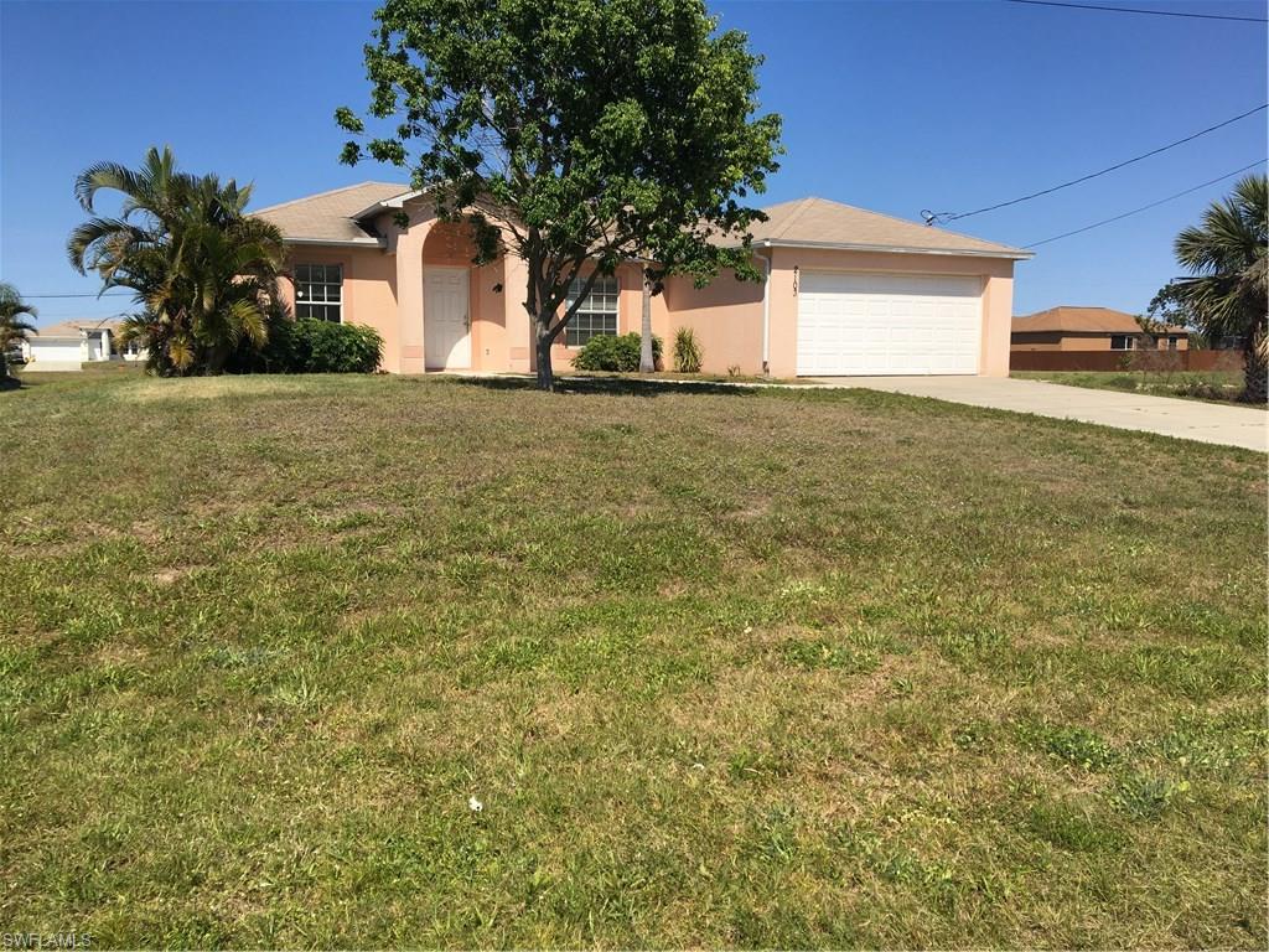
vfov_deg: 48.2
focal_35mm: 29
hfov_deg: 61.7
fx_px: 1063
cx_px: 634
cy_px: 476
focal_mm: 4.15
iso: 25
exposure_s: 1/2198
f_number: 2.2
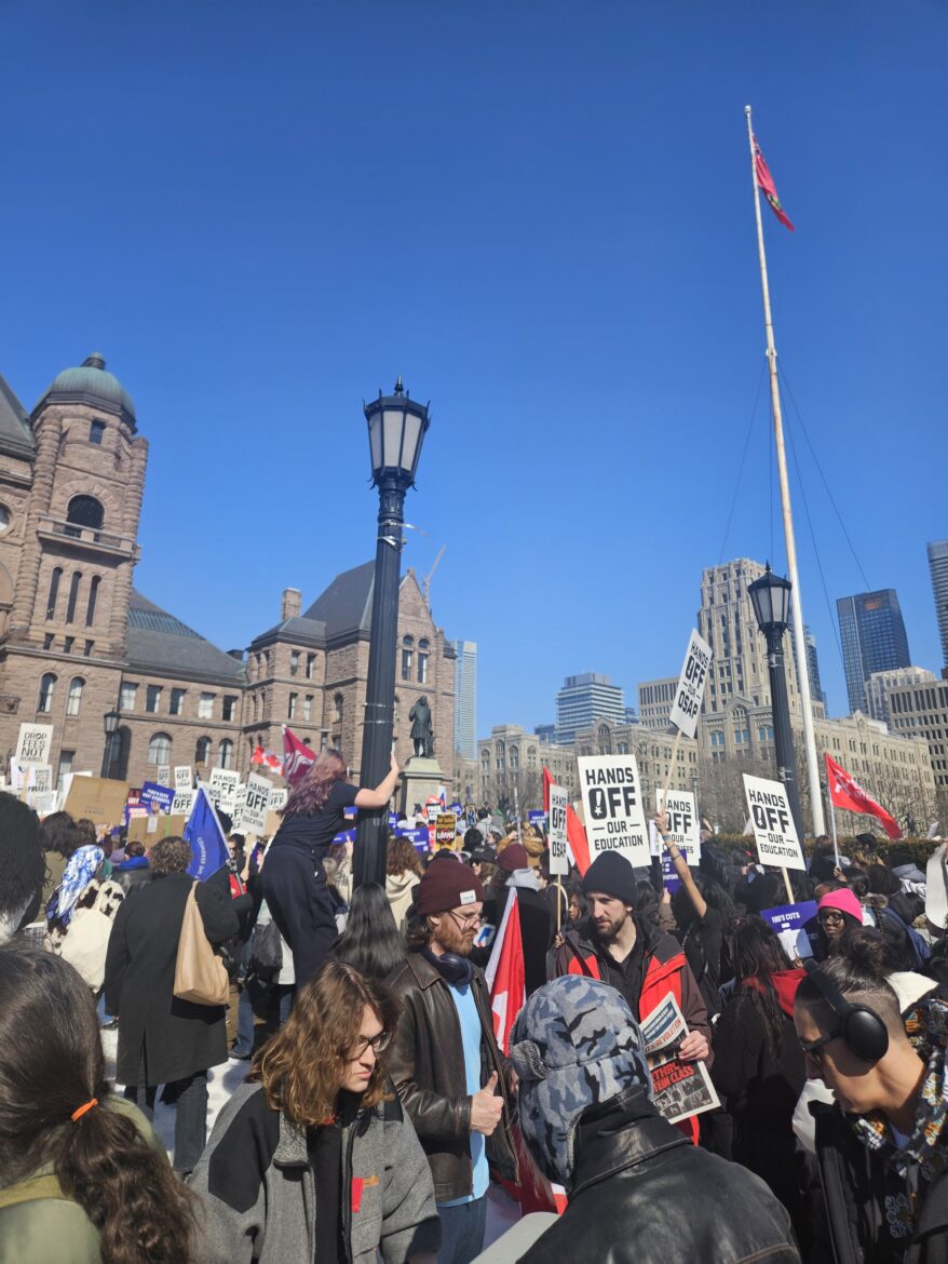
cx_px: 474
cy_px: 632
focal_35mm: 23
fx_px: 840
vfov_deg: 73.9
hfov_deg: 58.9
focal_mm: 5.4
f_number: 1.8
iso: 25
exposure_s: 1/1884
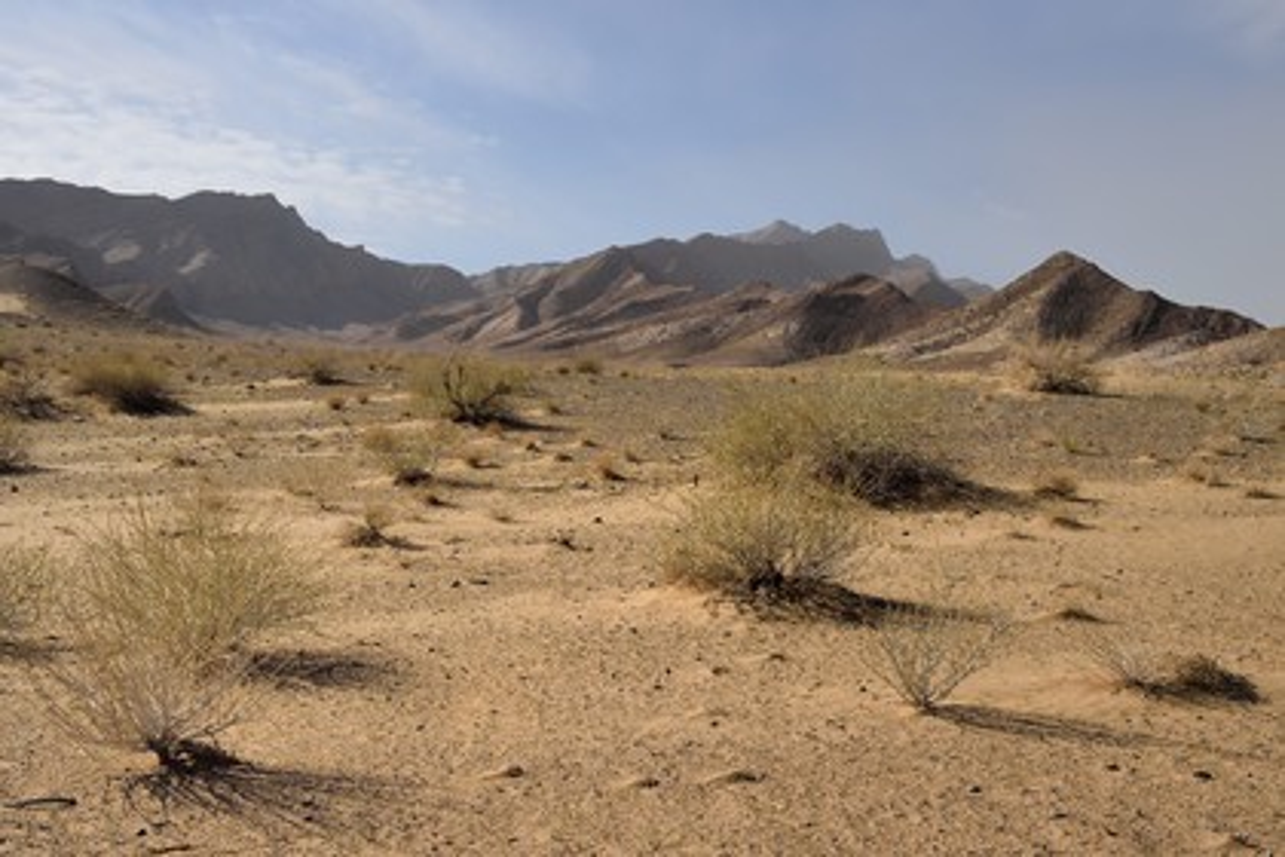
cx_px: 642
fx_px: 1713
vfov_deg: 28.1
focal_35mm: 48
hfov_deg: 41.1
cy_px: 428
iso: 200
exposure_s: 1/400
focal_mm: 48
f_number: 11
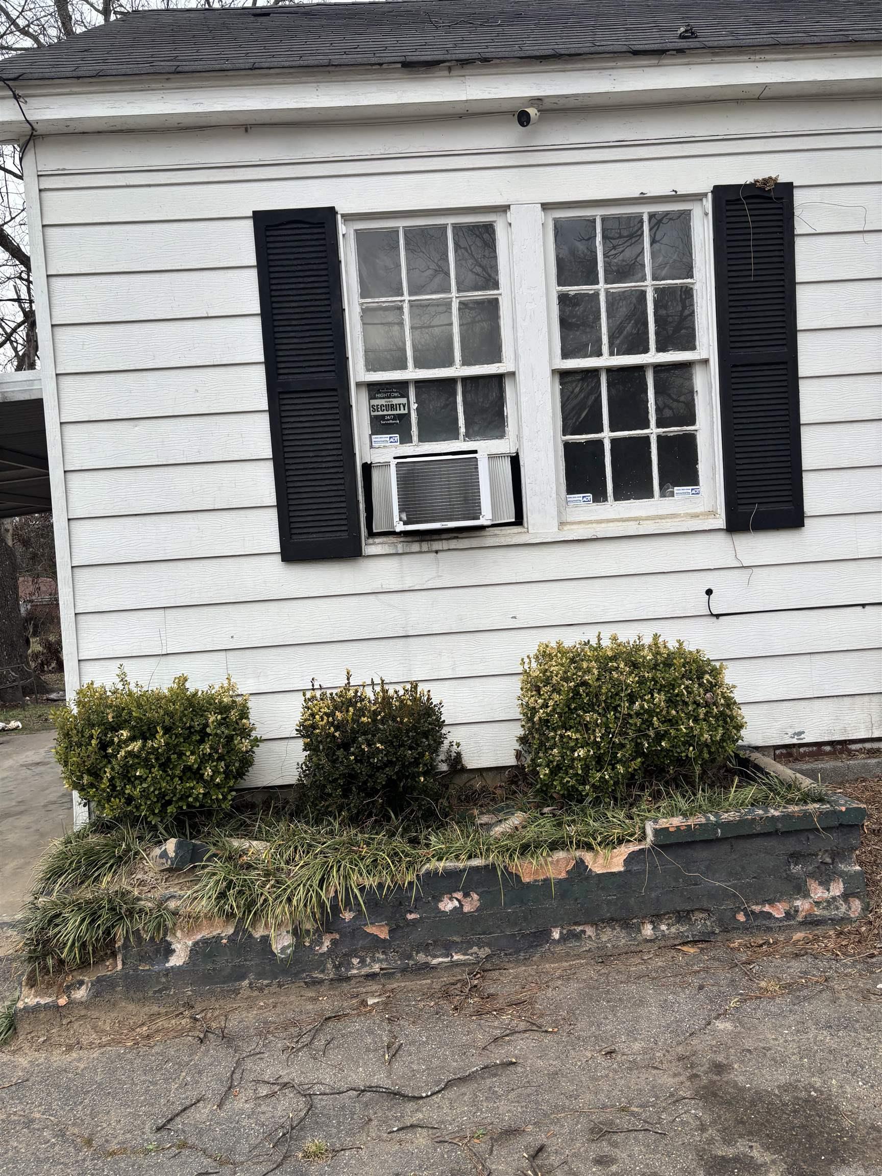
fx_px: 883
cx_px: 441
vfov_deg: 67.3
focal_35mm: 26
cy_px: 588
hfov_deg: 53.1
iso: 50
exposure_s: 1/1328
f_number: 1.6
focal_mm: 5.96
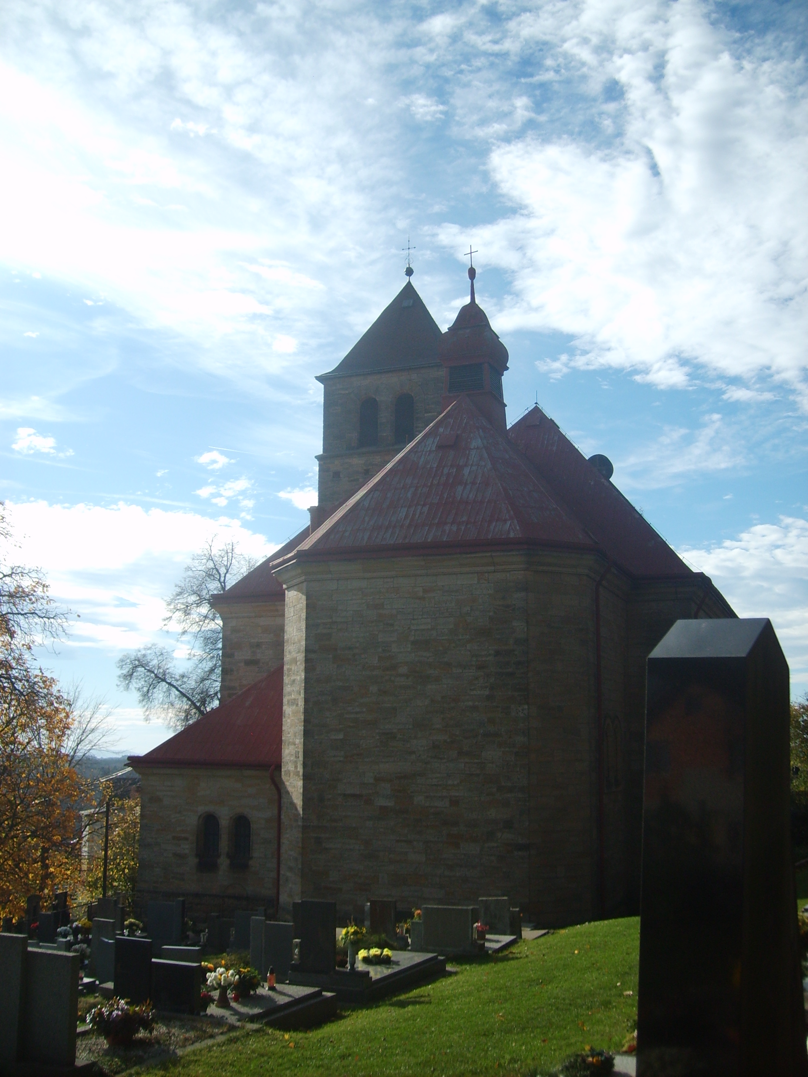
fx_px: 1089
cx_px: 404
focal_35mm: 35
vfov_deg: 52.6
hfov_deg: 40.7
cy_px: 538
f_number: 7.1
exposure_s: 1/250
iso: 50
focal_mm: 5.8
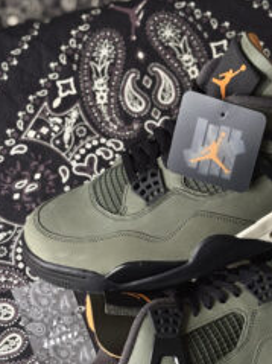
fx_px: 912
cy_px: 242
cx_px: 210
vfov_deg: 22.4
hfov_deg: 16.9
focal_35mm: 87
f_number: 1.6
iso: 50
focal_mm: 5.96
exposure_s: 1/120
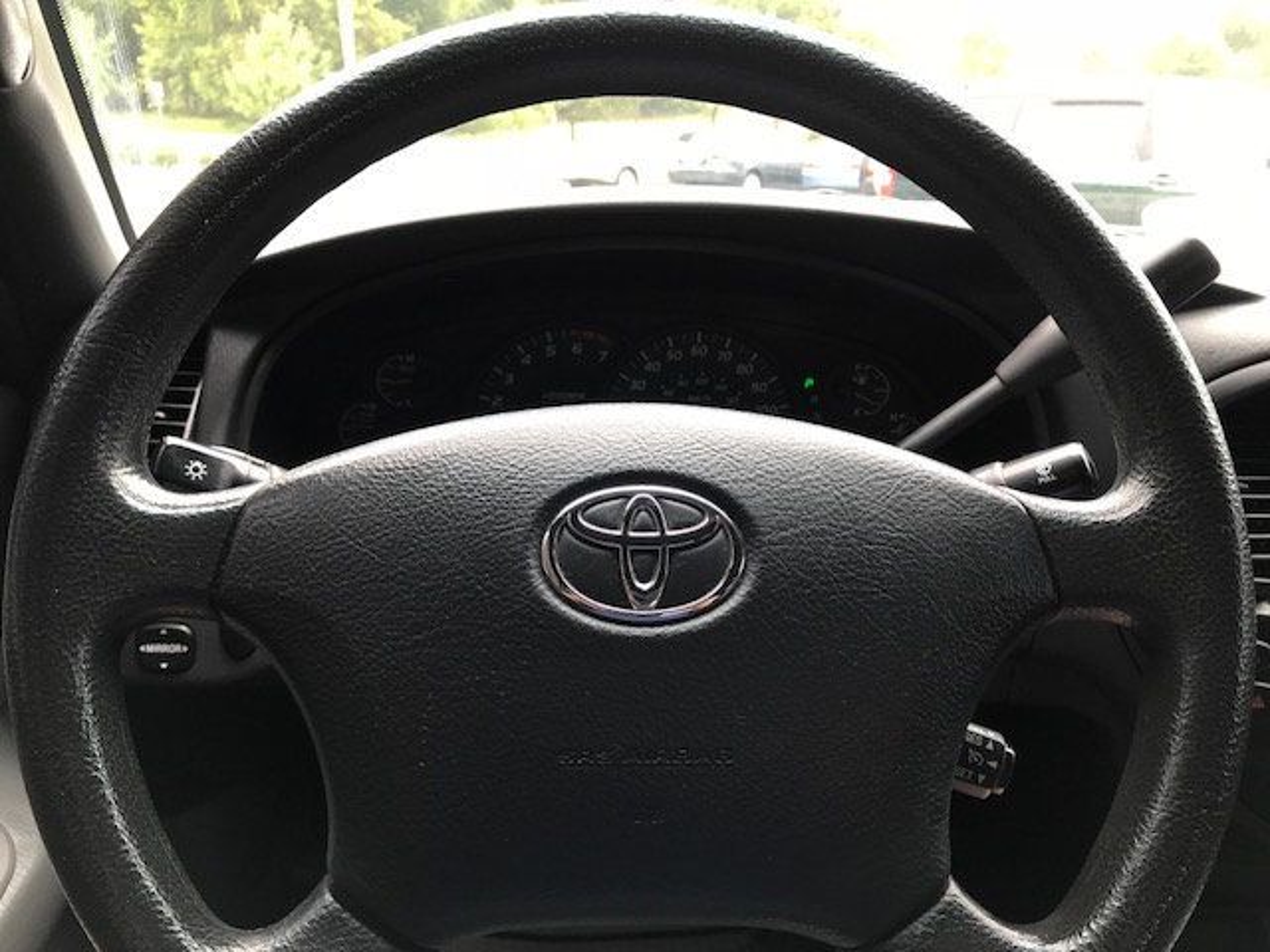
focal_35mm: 28
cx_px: 635
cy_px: 476
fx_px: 1027
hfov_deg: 63.4
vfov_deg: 49.7
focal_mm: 3.99
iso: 32
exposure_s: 1/90
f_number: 1.8
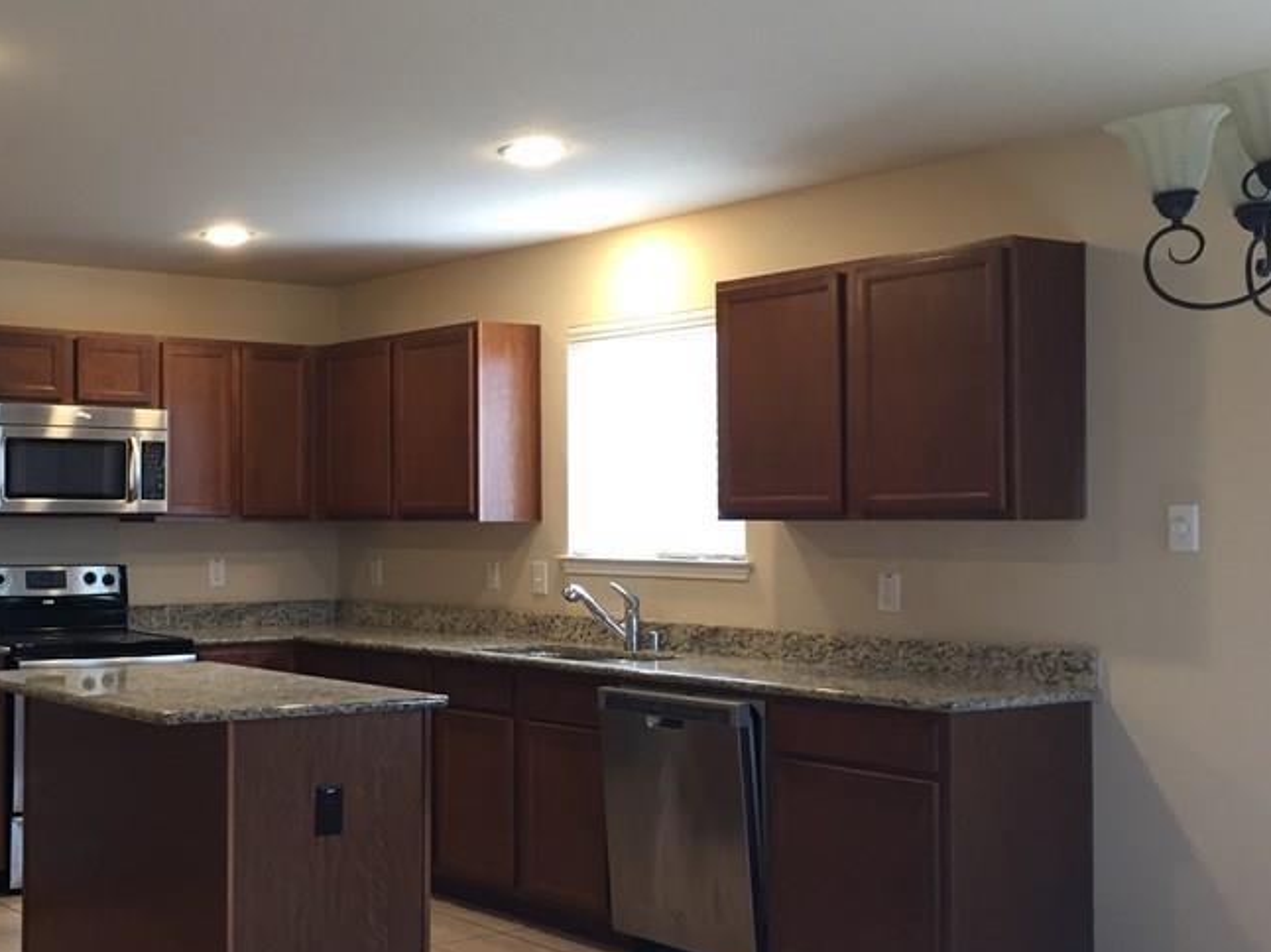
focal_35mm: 46
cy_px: 500
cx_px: 309
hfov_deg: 40.0
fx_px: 1688
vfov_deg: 31.5
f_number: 2.2
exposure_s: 1/30
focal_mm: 4.15
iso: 80
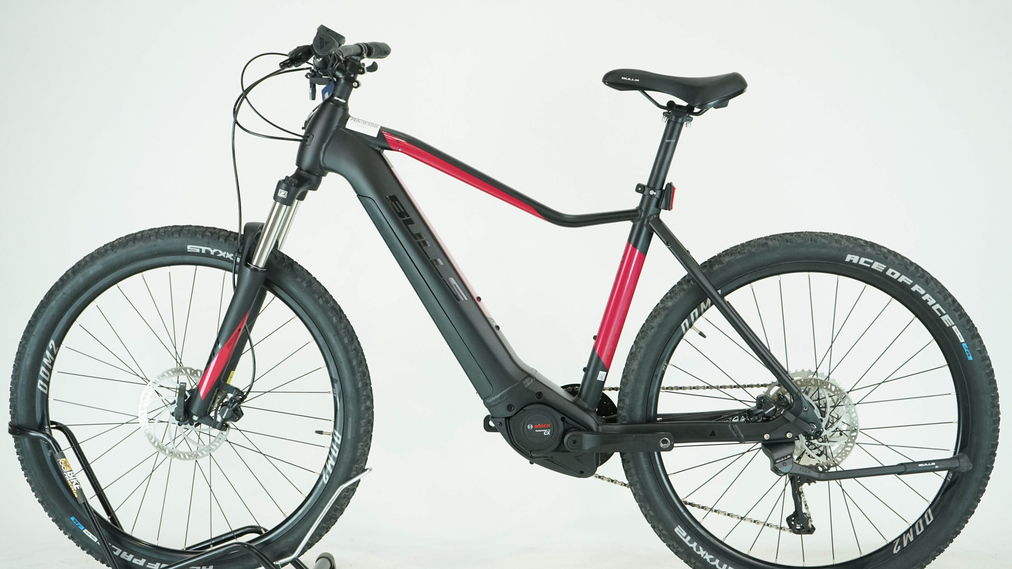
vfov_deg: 19.7
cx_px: 508
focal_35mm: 61
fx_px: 1637
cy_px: 286
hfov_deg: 34.4
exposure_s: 1/200
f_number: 5.6
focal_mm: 58
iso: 1600
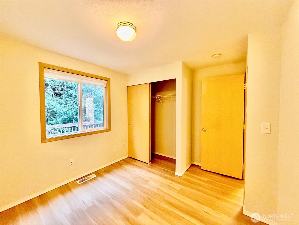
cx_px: 150
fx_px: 121
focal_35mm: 14
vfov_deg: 85.7
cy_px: 112
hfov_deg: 102.1
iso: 800
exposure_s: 1/60
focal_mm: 2.22
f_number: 2.2
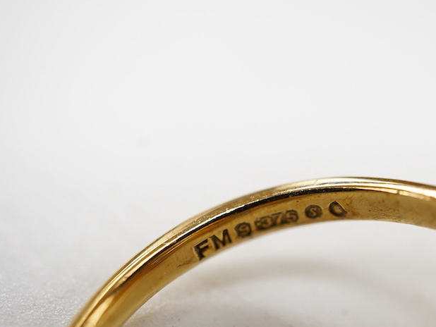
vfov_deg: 23.2
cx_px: 301
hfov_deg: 30.4
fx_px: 794
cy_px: 210
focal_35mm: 63
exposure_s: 1/125
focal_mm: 30
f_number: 9
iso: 1250
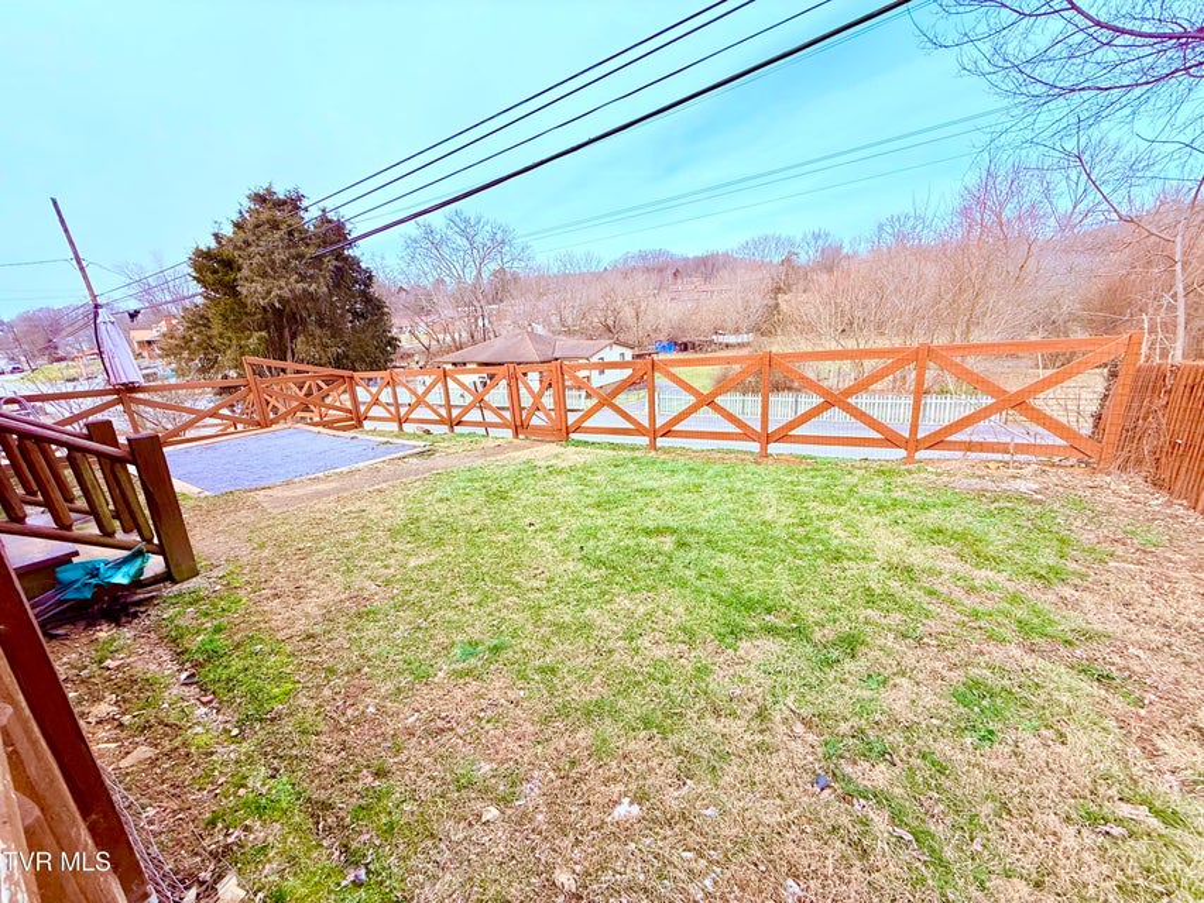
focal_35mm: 14
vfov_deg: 85.7
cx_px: 602
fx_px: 487
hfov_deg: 102.1
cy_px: 452
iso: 64
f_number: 2.2
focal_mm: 2.22
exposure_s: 1/742
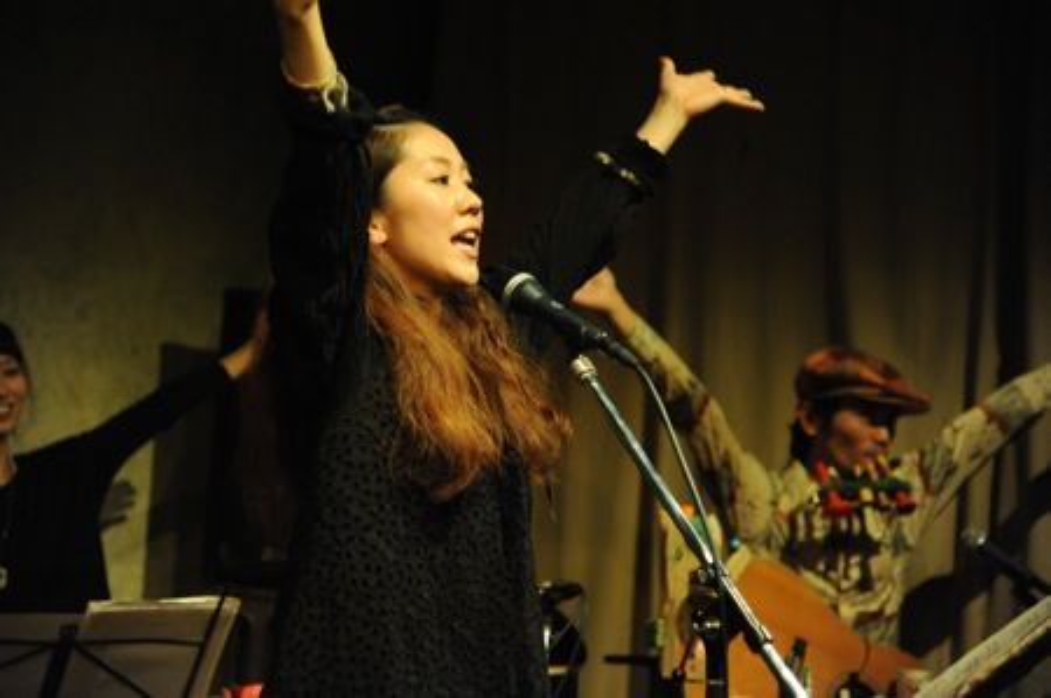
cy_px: 349
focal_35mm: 85
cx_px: 526
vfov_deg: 16.0
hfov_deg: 23.9
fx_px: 2479
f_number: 4
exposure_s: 1/80
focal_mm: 85
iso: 6400
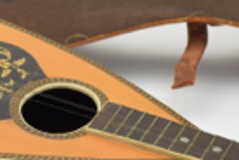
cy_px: 145
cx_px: 210
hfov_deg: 5.9
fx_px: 2304
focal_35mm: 347
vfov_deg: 4.0
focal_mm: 50
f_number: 9
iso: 100
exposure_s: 1/125
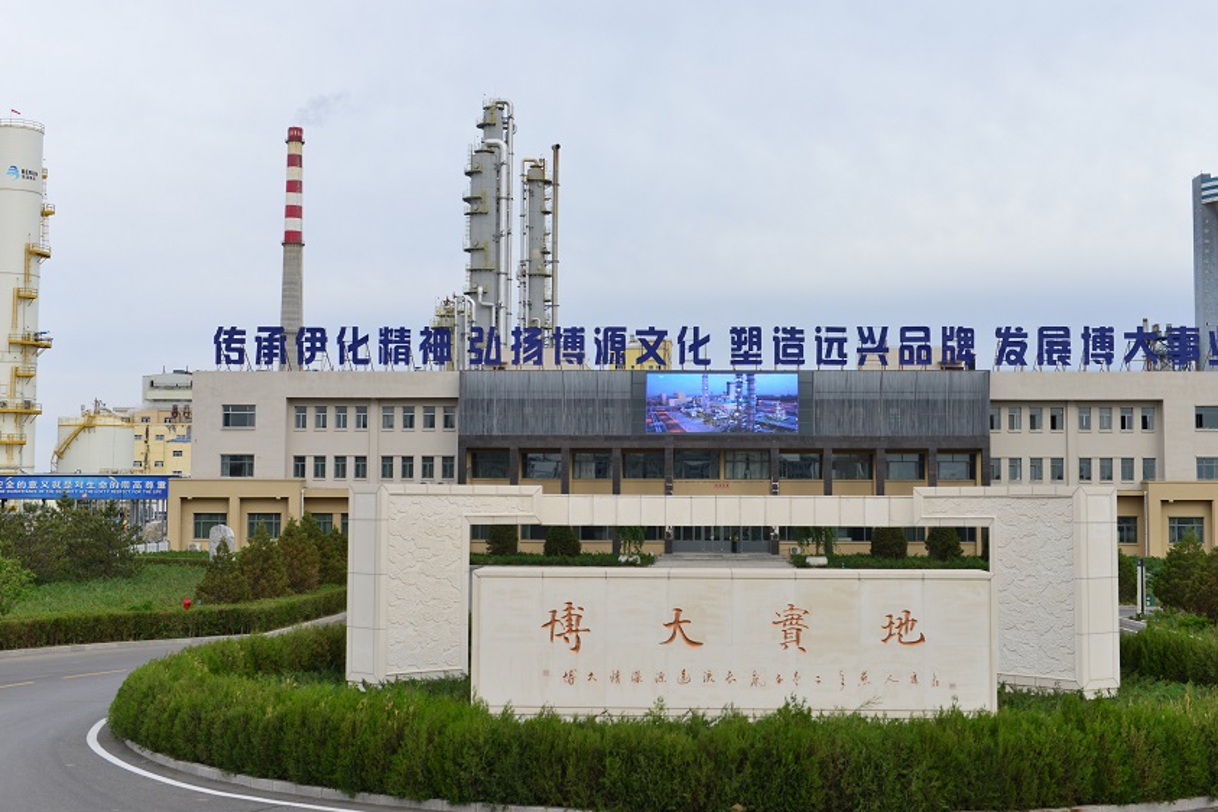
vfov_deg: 28.6
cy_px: 394
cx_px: 642
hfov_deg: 41.9
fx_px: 1590
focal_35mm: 47
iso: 200
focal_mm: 44
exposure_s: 1/160
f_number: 8
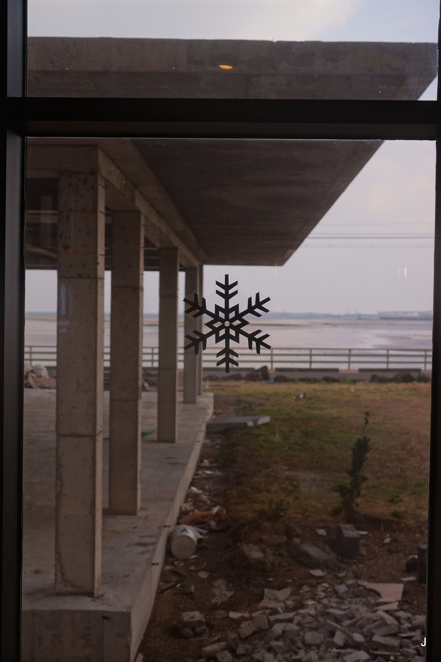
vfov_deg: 46.4
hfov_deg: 31.9
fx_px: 772
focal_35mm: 42
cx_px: 220
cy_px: 331
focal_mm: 28
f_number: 4
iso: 125
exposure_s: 1/160
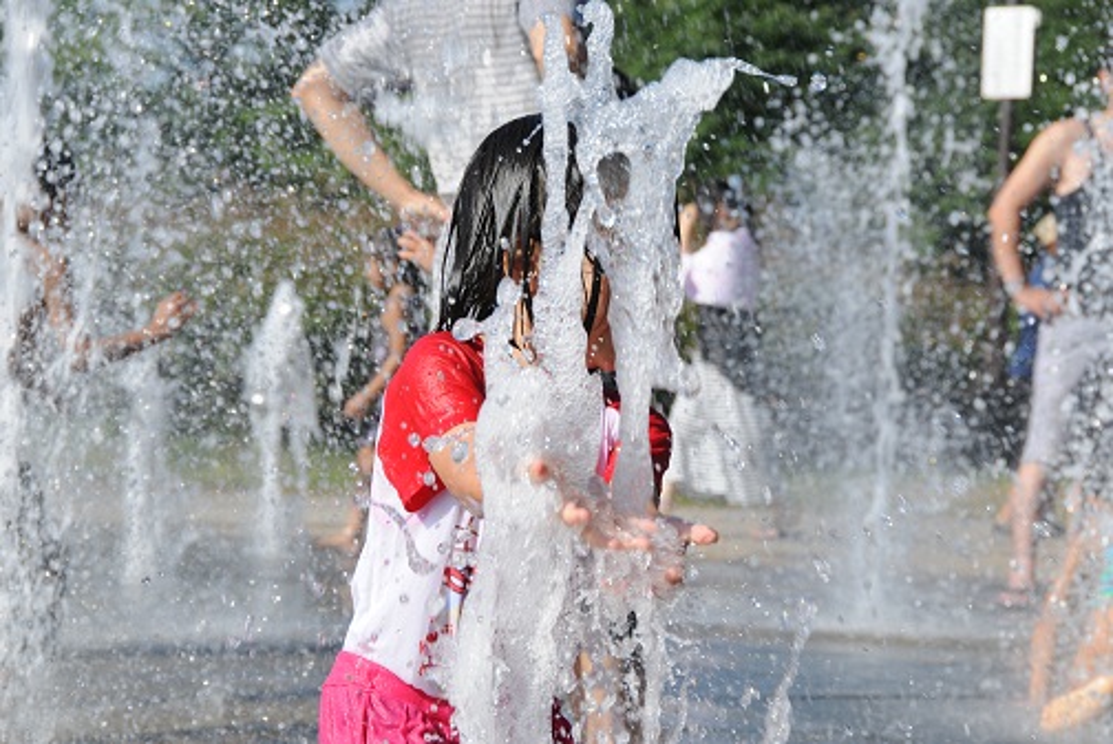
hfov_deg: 14.4
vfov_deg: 9.6
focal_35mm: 142
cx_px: 556
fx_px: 4409
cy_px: 372
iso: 200
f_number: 10
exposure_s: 1/400
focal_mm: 95
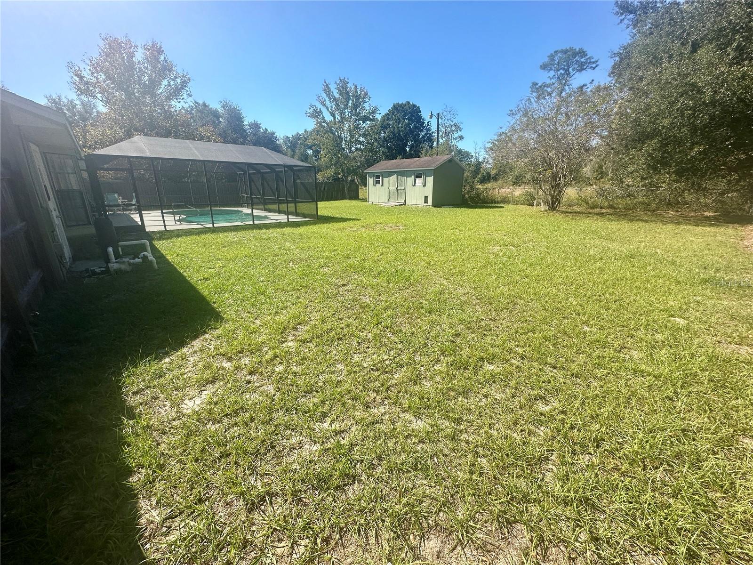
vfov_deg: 85.7
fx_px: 305
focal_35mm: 14
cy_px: 282
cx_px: 376
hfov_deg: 102.1
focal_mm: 2.22
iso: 40
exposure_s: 1/1114
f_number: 2.2
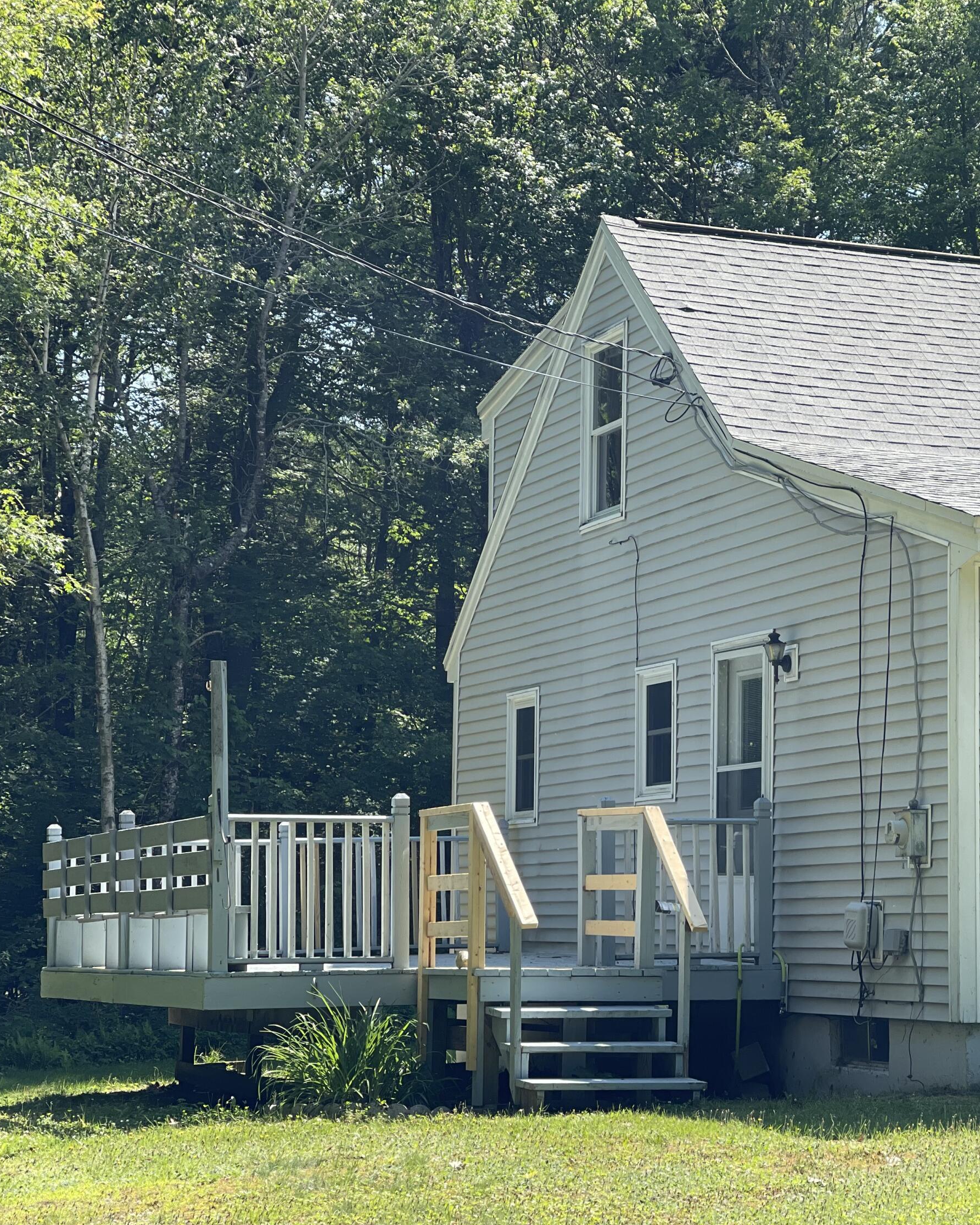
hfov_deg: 18.2
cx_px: 714
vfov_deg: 22.7
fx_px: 3045
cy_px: 616
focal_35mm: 84
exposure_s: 1/528
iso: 32
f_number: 2.2
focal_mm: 7.5
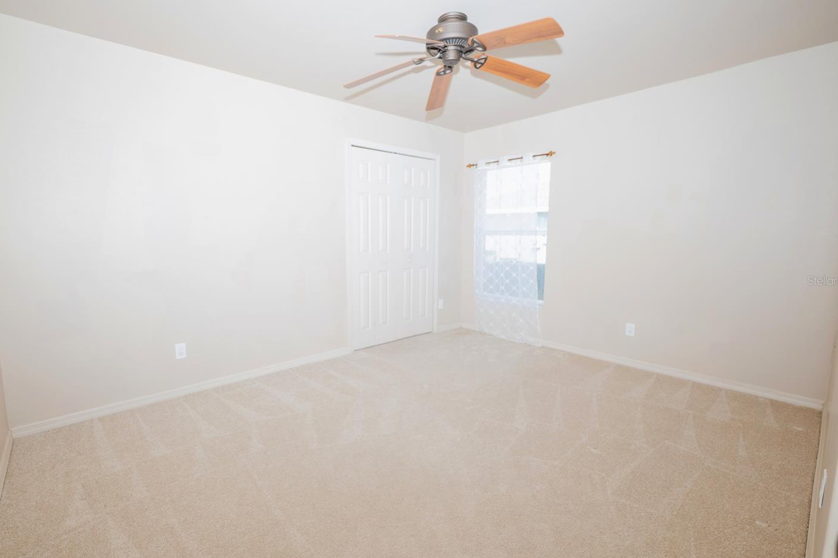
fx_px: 372
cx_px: 382
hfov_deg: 96.5
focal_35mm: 16
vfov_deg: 73.7
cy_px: 280
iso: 100
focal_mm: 14
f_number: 3.2
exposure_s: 1/200
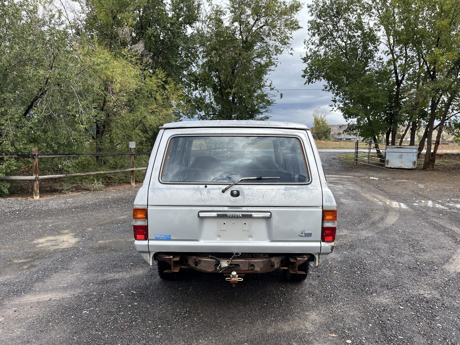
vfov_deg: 53.1
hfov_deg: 67.3
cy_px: 172
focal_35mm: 26
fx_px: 346
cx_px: 230
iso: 50
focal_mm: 5.1
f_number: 1.6
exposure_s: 1/1075
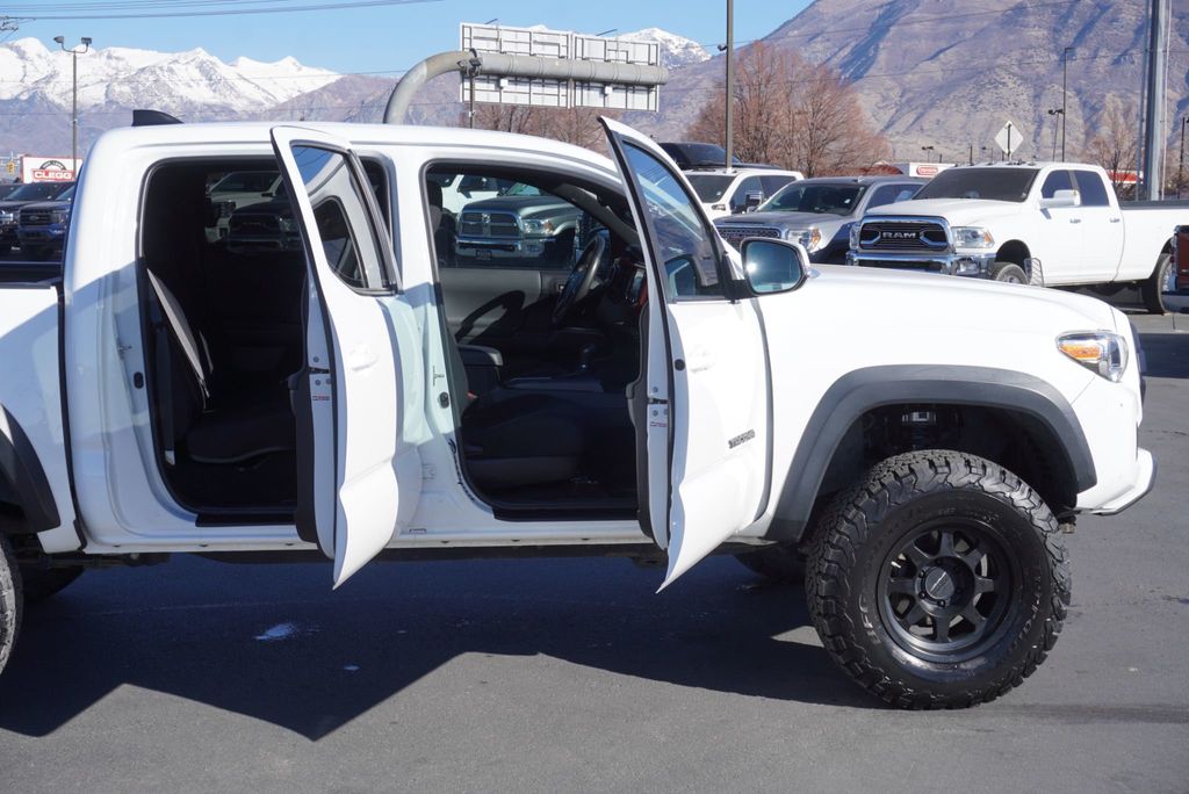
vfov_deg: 28.1
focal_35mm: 48
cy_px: 397
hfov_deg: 41.1
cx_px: 594
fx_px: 1586
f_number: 9
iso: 100
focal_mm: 32
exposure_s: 1/200
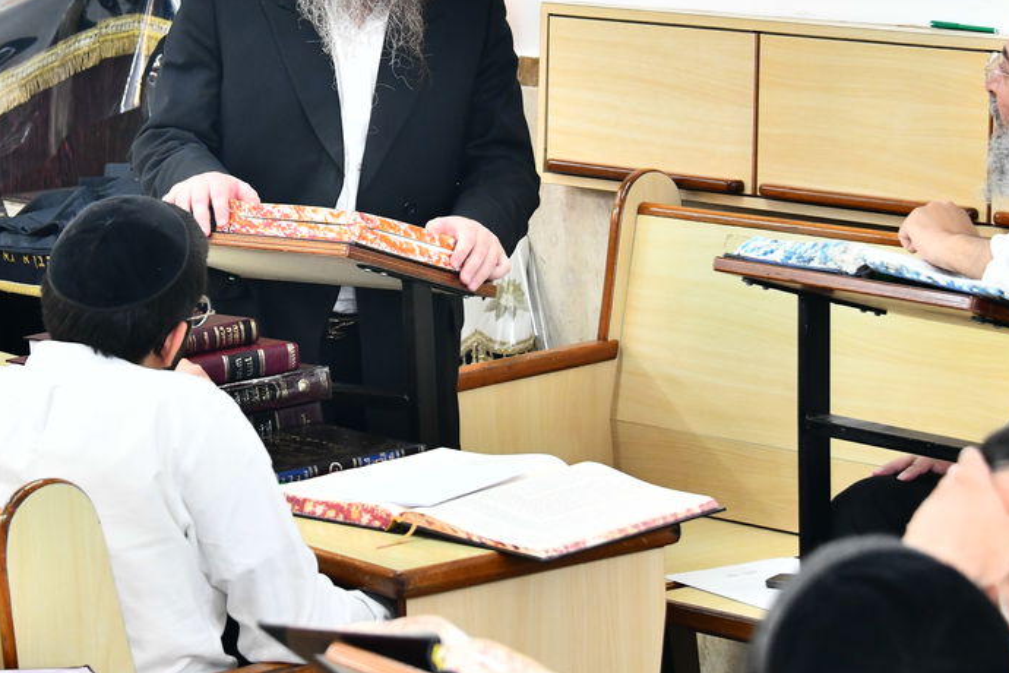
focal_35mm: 146
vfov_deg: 9.4
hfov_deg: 14.0
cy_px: 94
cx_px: 342
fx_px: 4092
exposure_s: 1/160
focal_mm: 72
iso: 1600
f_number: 5.6
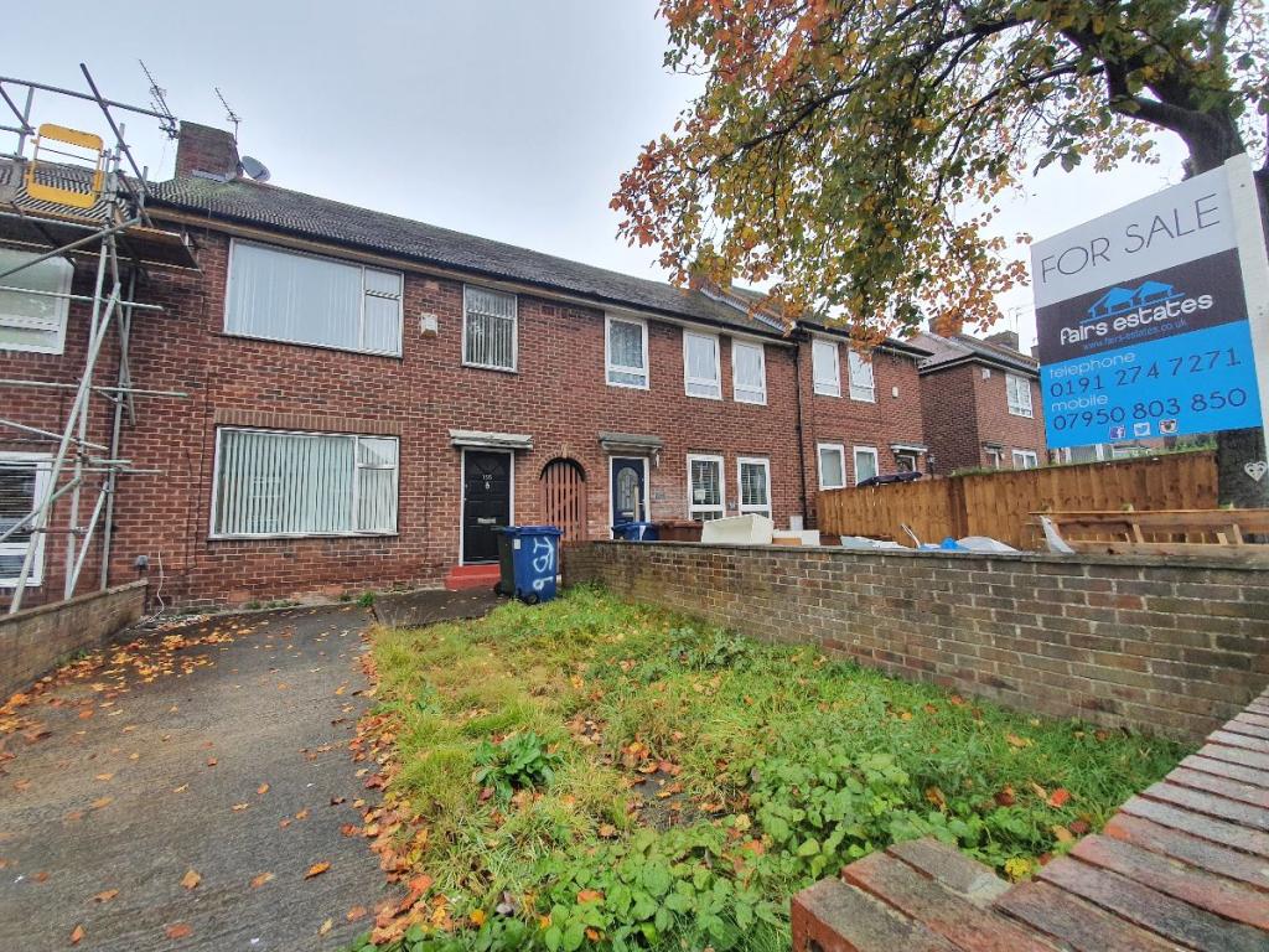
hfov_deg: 106.2
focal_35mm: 13
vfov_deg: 89.9
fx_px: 477
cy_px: 476
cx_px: 634
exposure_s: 1/100
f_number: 2.2
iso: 64
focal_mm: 1.8
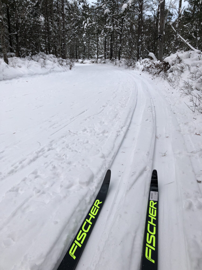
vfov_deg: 63.4
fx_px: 218
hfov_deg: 49.7
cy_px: 135
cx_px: 101
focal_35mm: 28
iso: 50
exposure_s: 1/120
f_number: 1.8
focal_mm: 4
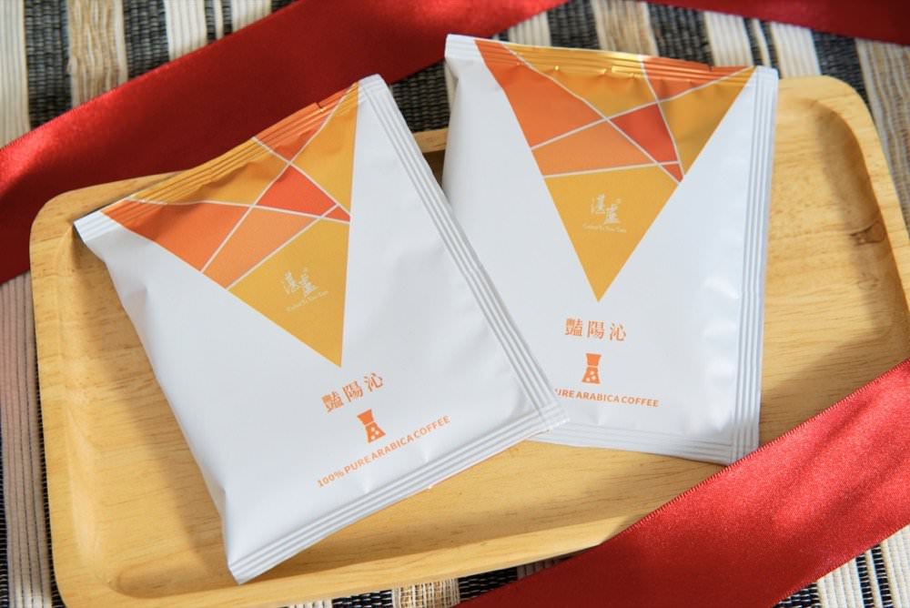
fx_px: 1138
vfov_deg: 29.9
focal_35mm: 45
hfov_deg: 43.6
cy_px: 304
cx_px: 455
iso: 320
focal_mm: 30
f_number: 4
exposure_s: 1/60
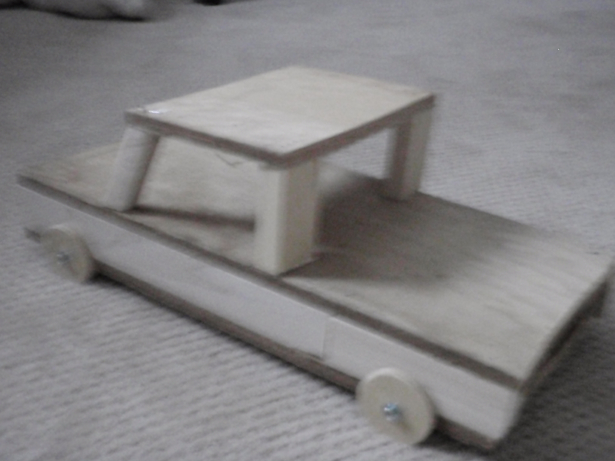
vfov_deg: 34.3
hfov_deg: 44.8
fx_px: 746
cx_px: 308
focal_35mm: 42
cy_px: 230
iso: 2500
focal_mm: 7.57
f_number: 4.3
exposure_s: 1/10
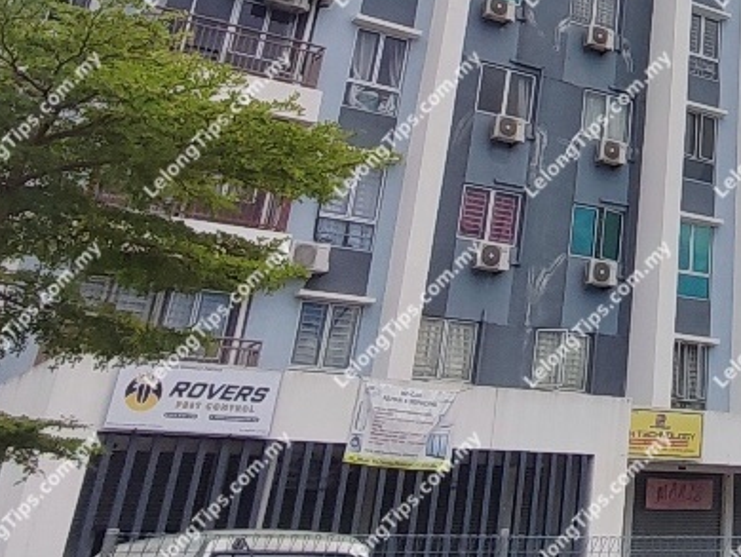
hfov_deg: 33.4
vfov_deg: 23.9
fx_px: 1114
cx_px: 757
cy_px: -207
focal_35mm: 52
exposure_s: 1/3770
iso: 50
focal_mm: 1.65
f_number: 2.2
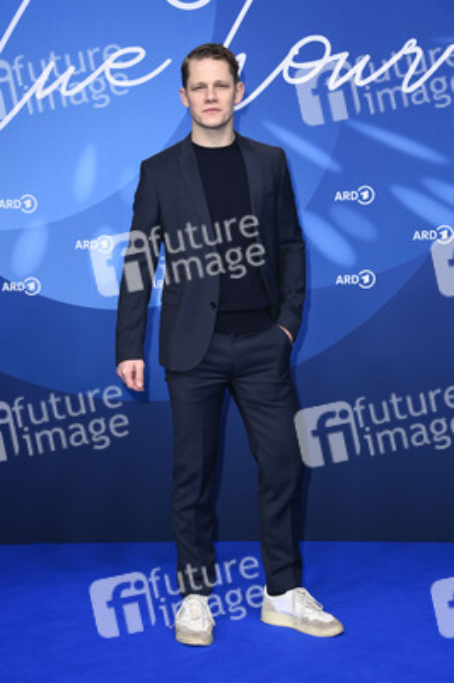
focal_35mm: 62
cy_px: 342
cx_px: 227
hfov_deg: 21.9
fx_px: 1175
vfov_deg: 32.4
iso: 1250
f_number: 5.6
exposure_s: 1/250
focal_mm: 62
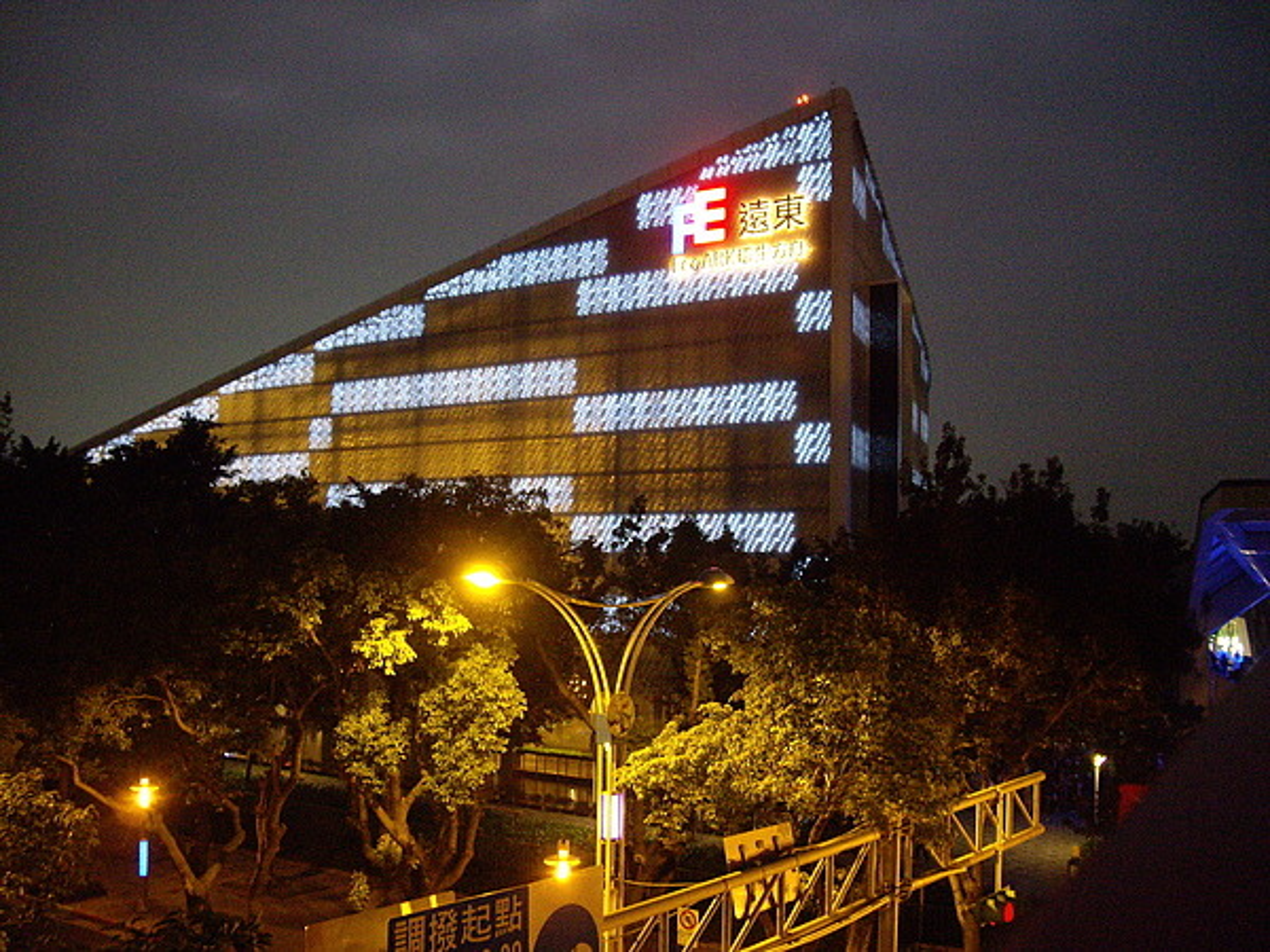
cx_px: 635
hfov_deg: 49.0
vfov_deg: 37.7
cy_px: 476
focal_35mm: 38
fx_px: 1394
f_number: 2.8
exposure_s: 1/15
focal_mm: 7.9
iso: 800
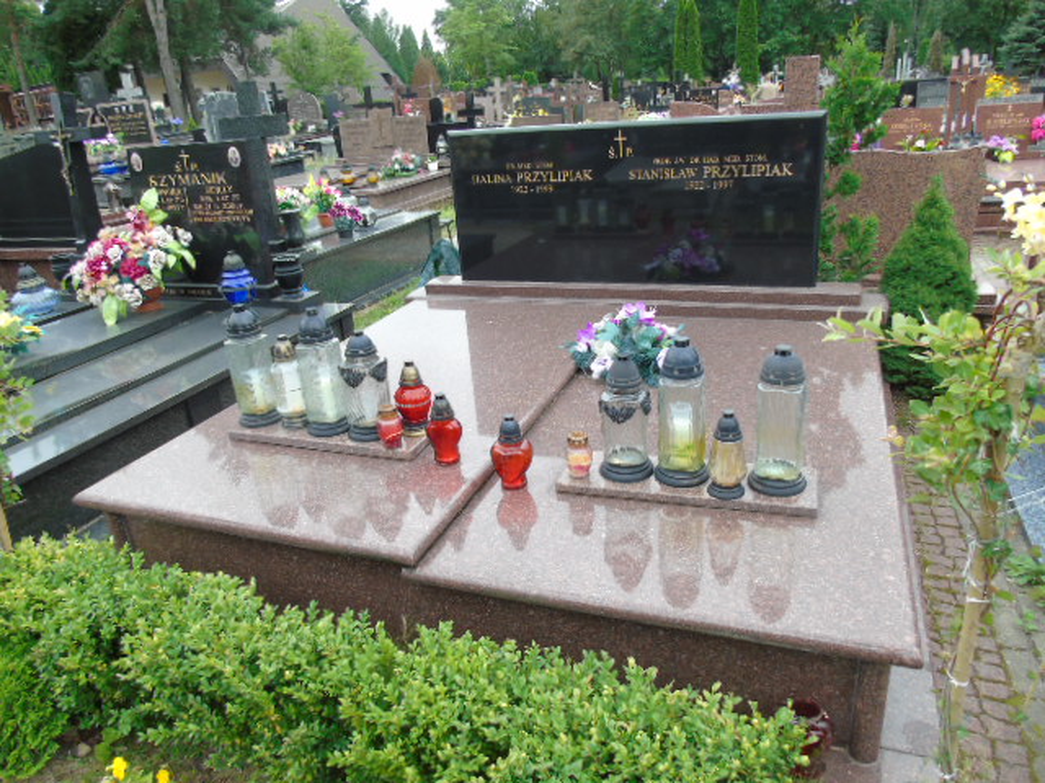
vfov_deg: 54.9
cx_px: 522
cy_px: 392
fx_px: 755
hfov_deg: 69.4
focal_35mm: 25
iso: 80
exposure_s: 1/80
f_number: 3.4
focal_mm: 4.4
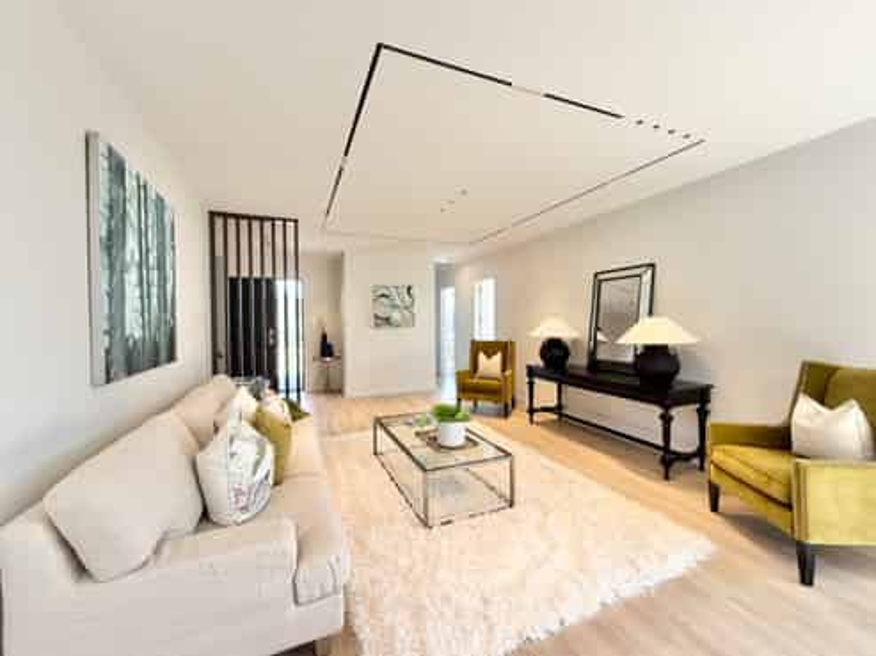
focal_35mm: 14
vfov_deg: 85.6
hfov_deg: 102.1
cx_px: 438
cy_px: 328
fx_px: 354
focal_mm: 2.22
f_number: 2.2
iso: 50
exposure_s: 1/121
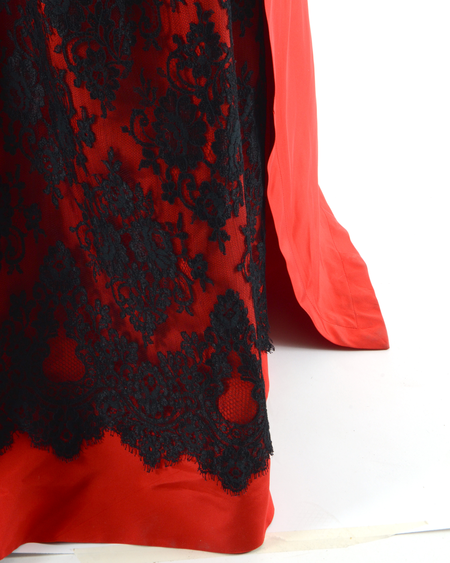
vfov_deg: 20.5
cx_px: 225
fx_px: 1558
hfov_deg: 16.4
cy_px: 237
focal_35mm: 94
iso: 400
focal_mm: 55
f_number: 18
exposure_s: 1/125
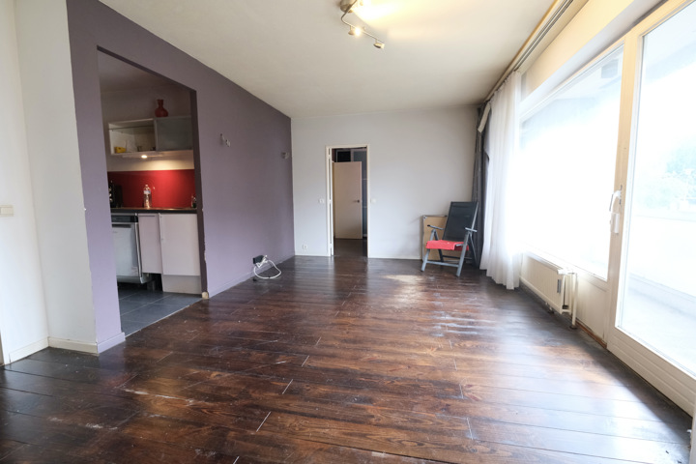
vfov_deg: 70.4
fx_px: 329
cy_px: 232
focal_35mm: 17
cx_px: 348
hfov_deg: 93.3
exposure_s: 1/30
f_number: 4
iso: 2000
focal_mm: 11
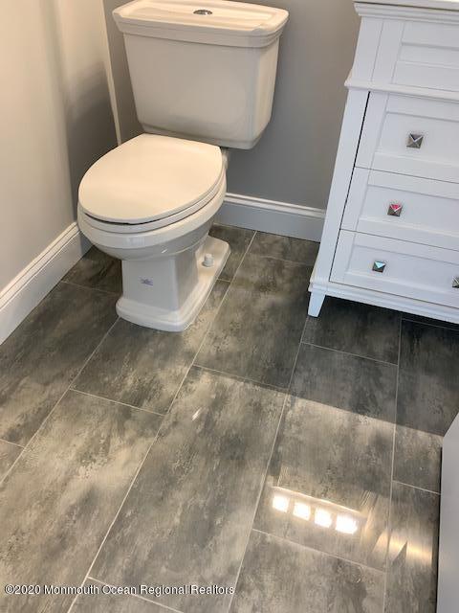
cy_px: 306
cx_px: 230
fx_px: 460
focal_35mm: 26
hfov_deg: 53.1
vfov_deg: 67.3
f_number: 1.8
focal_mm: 4.25
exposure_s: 1/60
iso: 125
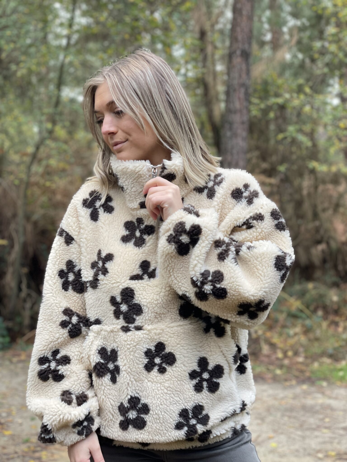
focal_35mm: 52
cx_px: 174
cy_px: 231
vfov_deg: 36.8
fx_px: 695
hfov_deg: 28.0
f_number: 2
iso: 125
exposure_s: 1/122
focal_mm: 6
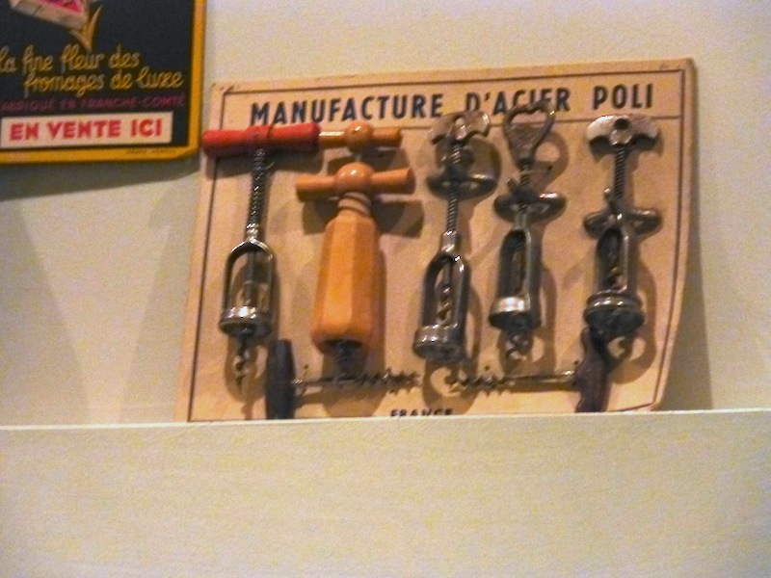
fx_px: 3786
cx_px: 386
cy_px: 289
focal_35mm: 170
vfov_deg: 8.7
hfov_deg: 11.6
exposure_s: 1/8
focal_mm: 30.4
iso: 800
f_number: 5.8
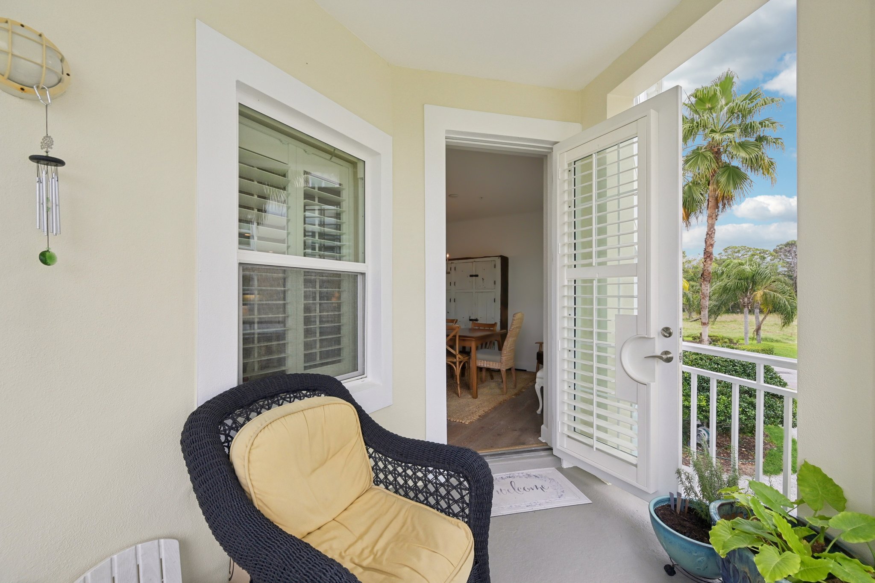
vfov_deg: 81.2
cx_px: 438
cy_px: 292
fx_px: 340
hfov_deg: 104.3
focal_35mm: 14
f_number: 8
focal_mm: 14
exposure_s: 1/400
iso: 400
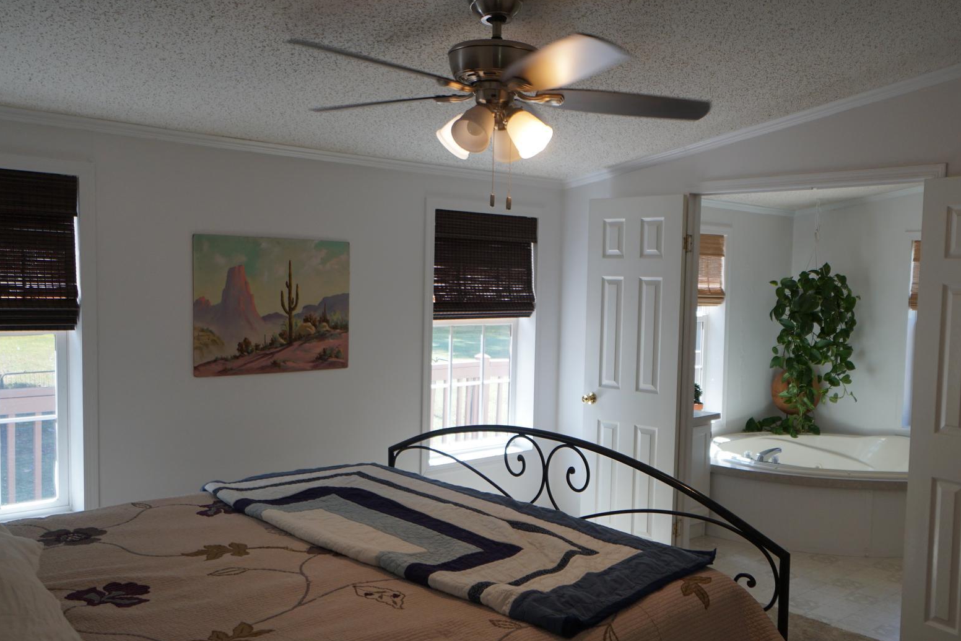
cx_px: 542
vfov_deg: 39.2
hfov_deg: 56.1
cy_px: 347
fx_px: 898
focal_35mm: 34
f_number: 4
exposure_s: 1/160
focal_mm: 17
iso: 250
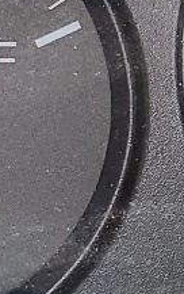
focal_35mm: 203
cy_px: 83
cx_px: 483
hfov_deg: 6.1
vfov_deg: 10.3
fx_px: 1626
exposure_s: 1/120
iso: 61
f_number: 1.5
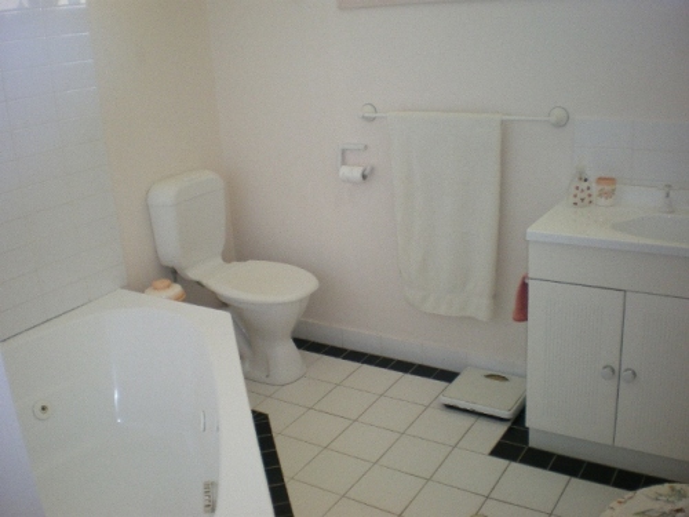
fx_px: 717
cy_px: 258
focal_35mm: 36
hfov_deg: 51.4
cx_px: 344
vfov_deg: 39.7
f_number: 3.1
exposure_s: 1/50
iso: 250
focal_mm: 6.3
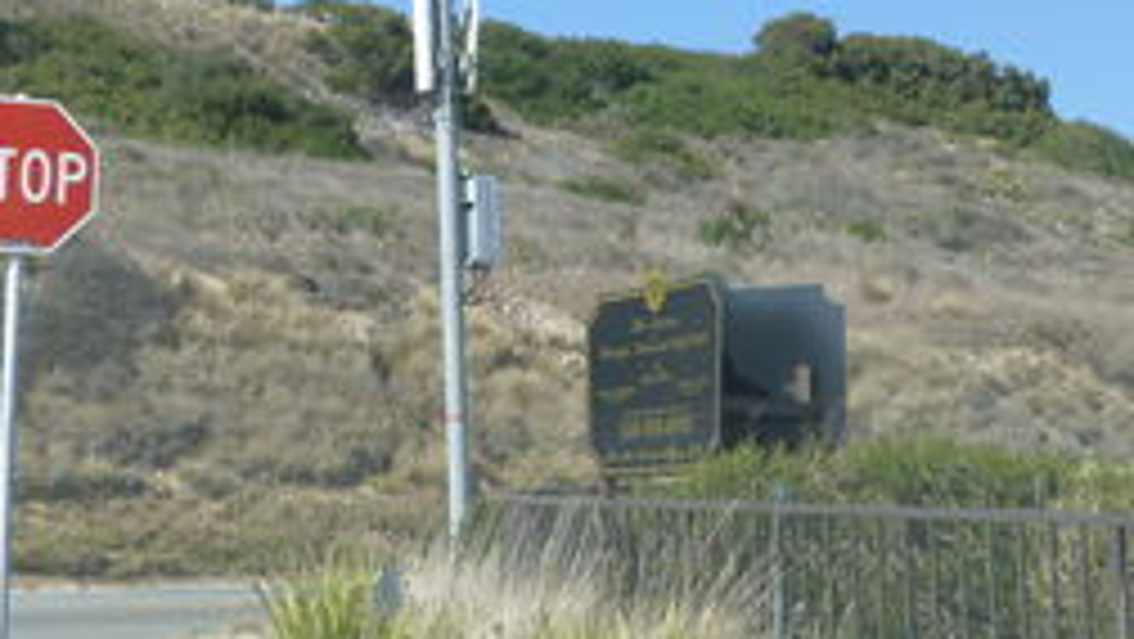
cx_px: 450
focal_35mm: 76
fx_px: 2286
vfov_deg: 15.9
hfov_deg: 27.8
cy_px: 274
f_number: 4.1
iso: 100
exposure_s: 1/500
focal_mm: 7.9
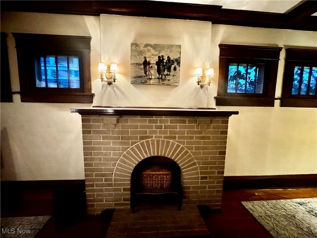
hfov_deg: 102.1
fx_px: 128
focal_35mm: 14
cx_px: 158
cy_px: 119
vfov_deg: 85.7
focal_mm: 2.22
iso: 1250
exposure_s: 1/40
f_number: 2.2
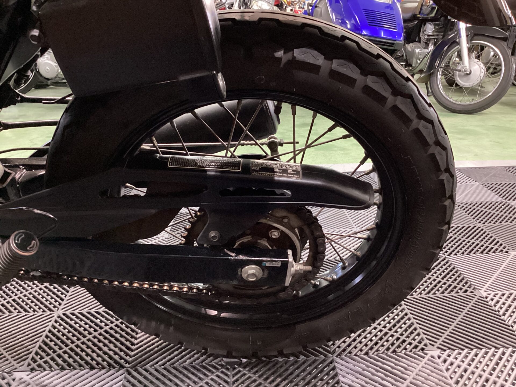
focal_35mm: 31
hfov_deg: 58.4
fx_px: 462
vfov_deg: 45.4
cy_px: 194
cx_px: 258
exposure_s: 1/40
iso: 400
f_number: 2.4
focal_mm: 3.3
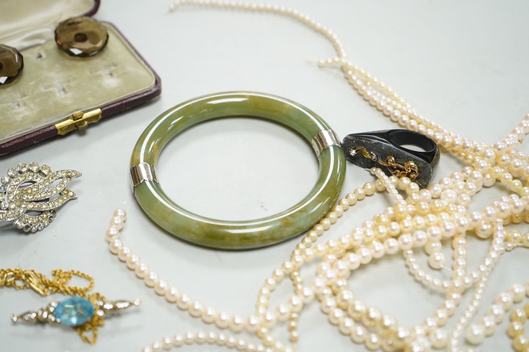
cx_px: 264
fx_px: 940
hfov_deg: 31.4
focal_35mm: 64
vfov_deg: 21.2
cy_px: 176
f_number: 5.6
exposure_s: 1/200
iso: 2500
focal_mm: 64
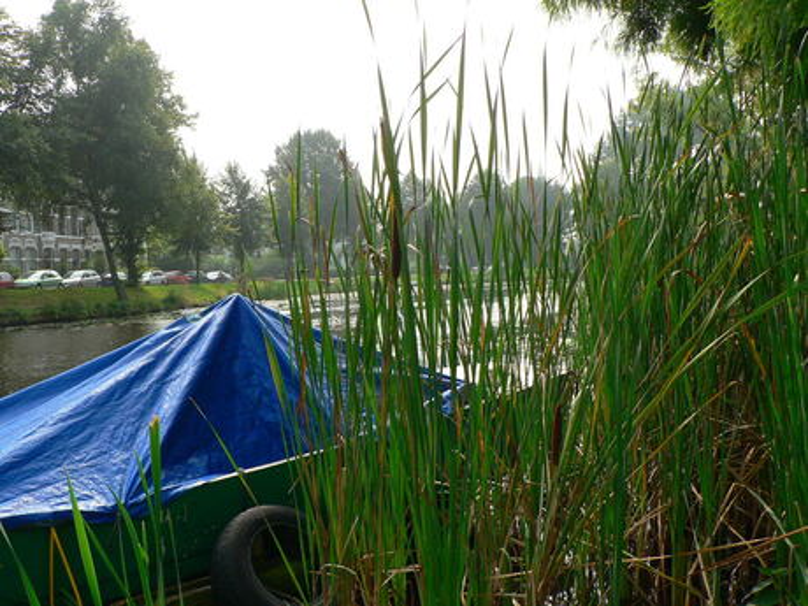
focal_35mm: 36
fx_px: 840
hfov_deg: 51.4
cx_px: 404
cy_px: 303
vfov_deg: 39.7
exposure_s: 1/400
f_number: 5
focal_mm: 6
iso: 100
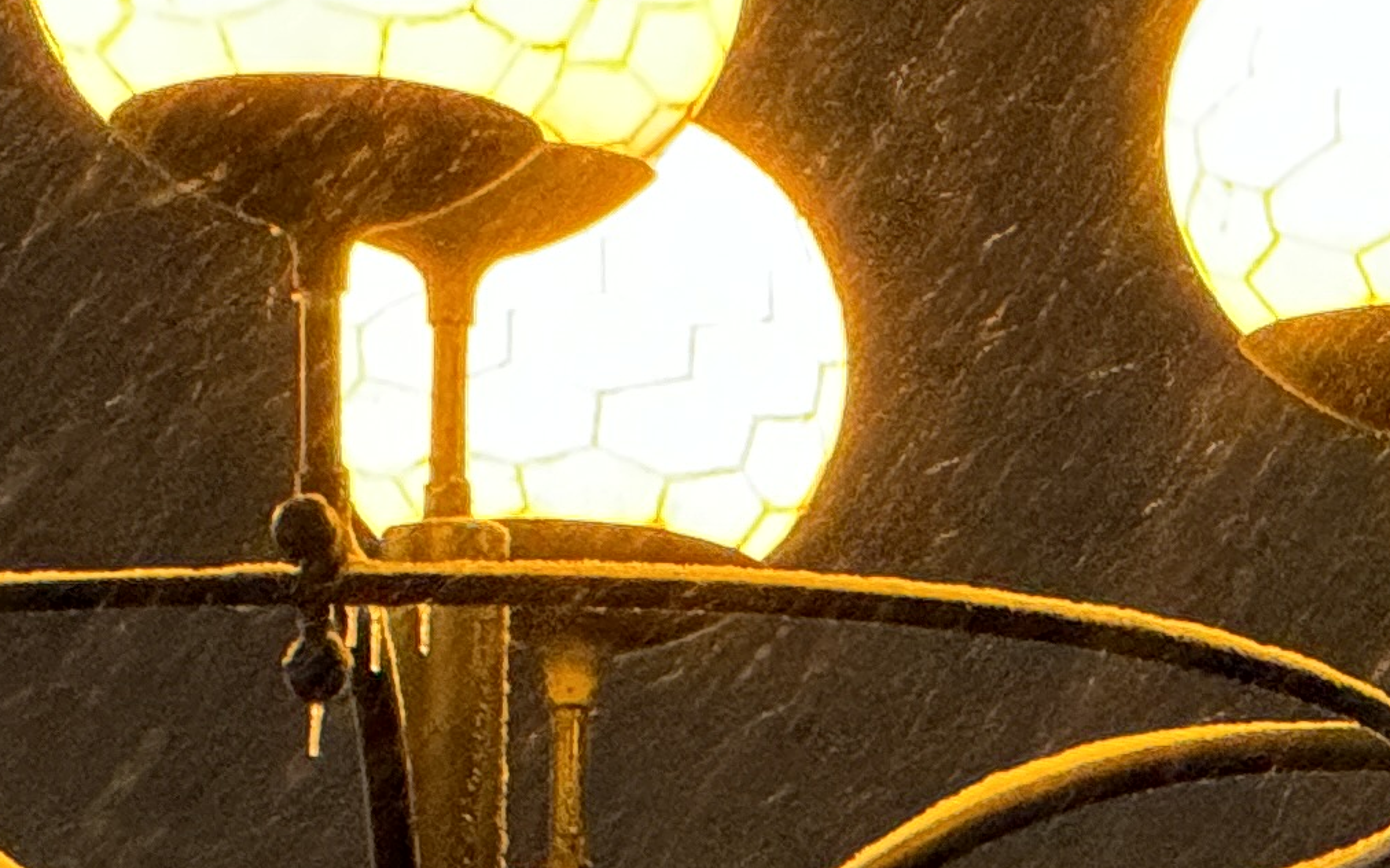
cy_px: 1309
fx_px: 19202
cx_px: 2729
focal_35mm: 507
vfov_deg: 2.6
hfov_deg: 4.1
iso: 800
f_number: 2.8
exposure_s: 1/33
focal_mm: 15.66
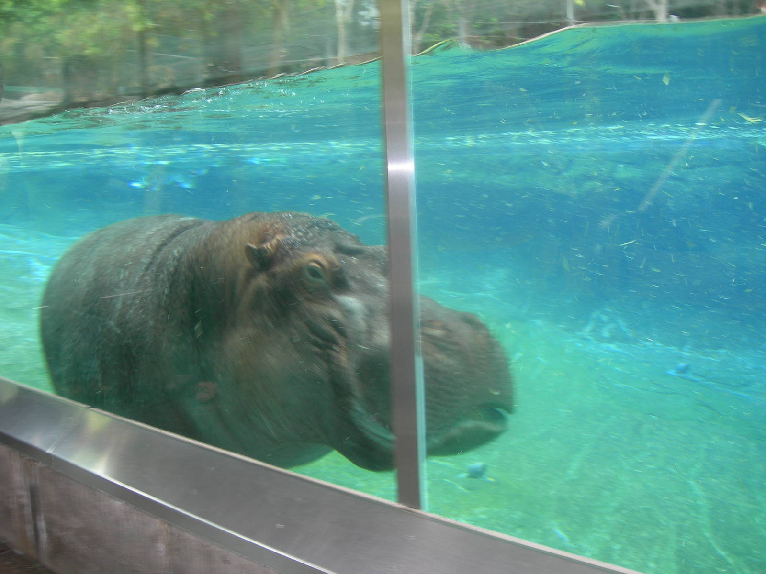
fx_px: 841
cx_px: 383
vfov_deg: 37.7
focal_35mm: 38
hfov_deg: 49.0
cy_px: 287
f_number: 2.8
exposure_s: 1/12.8
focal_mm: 7.8
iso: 50
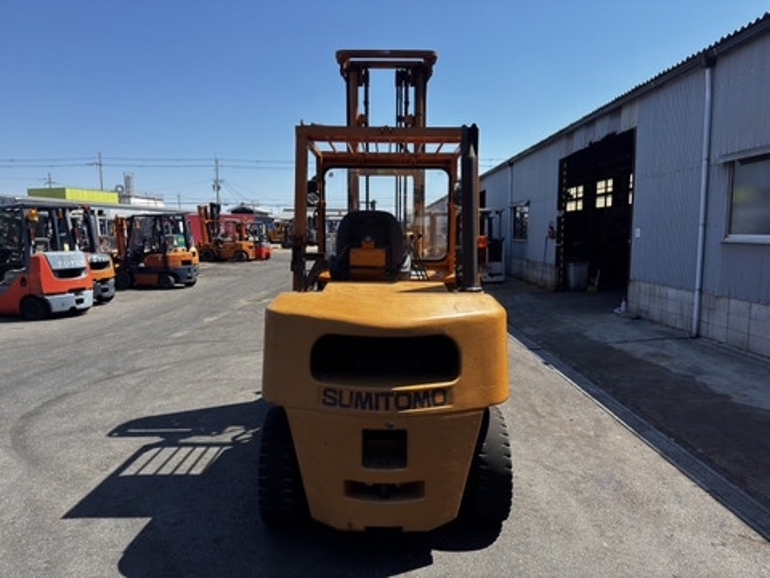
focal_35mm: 24
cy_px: 289
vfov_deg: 56.8
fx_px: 534
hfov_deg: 71.6
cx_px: 385
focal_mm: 6.76
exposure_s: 1/3484
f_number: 1.78
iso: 100
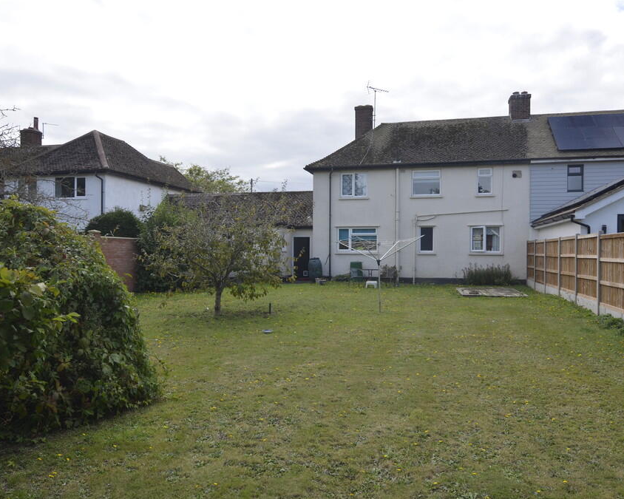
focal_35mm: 26
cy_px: 249
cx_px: 315
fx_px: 472
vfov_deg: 55.7
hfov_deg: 66.9
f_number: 8
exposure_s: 1/250
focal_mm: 15
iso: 140
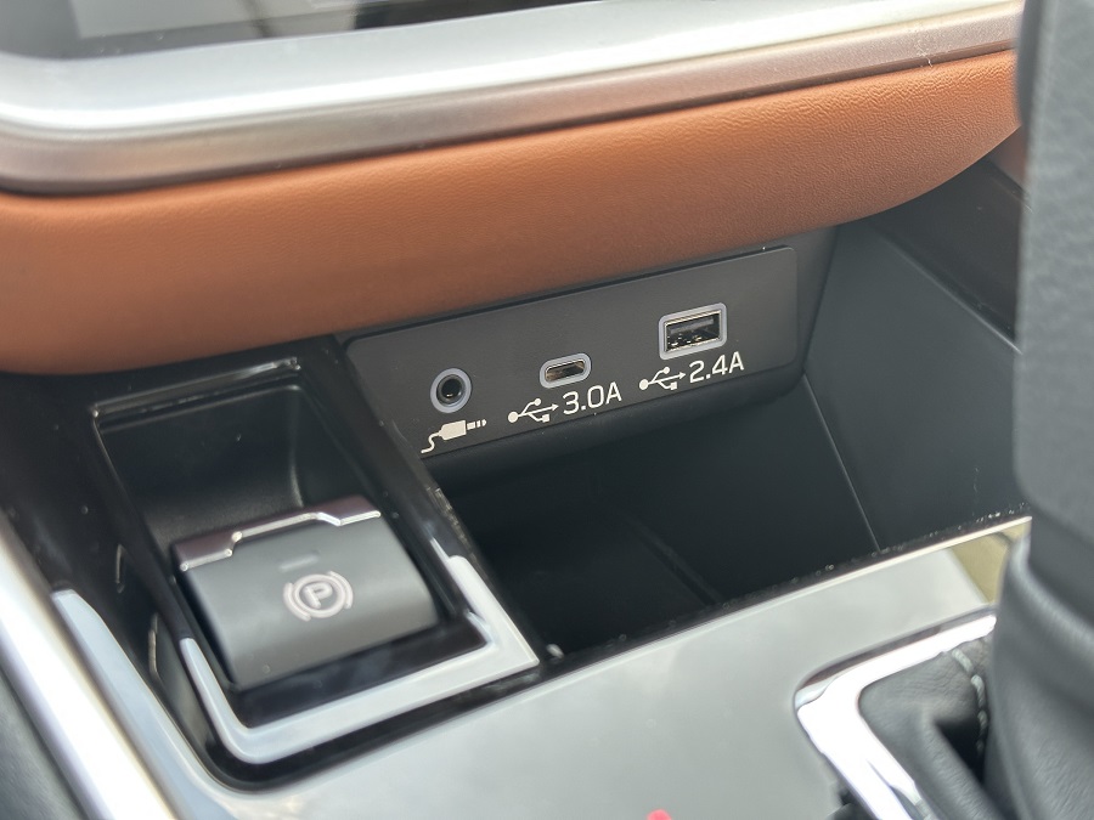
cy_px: 410
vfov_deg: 30.3
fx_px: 1517
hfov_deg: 39.7
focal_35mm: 48
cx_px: 547
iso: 80
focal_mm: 6.86
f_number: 1.78
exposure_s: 1/73
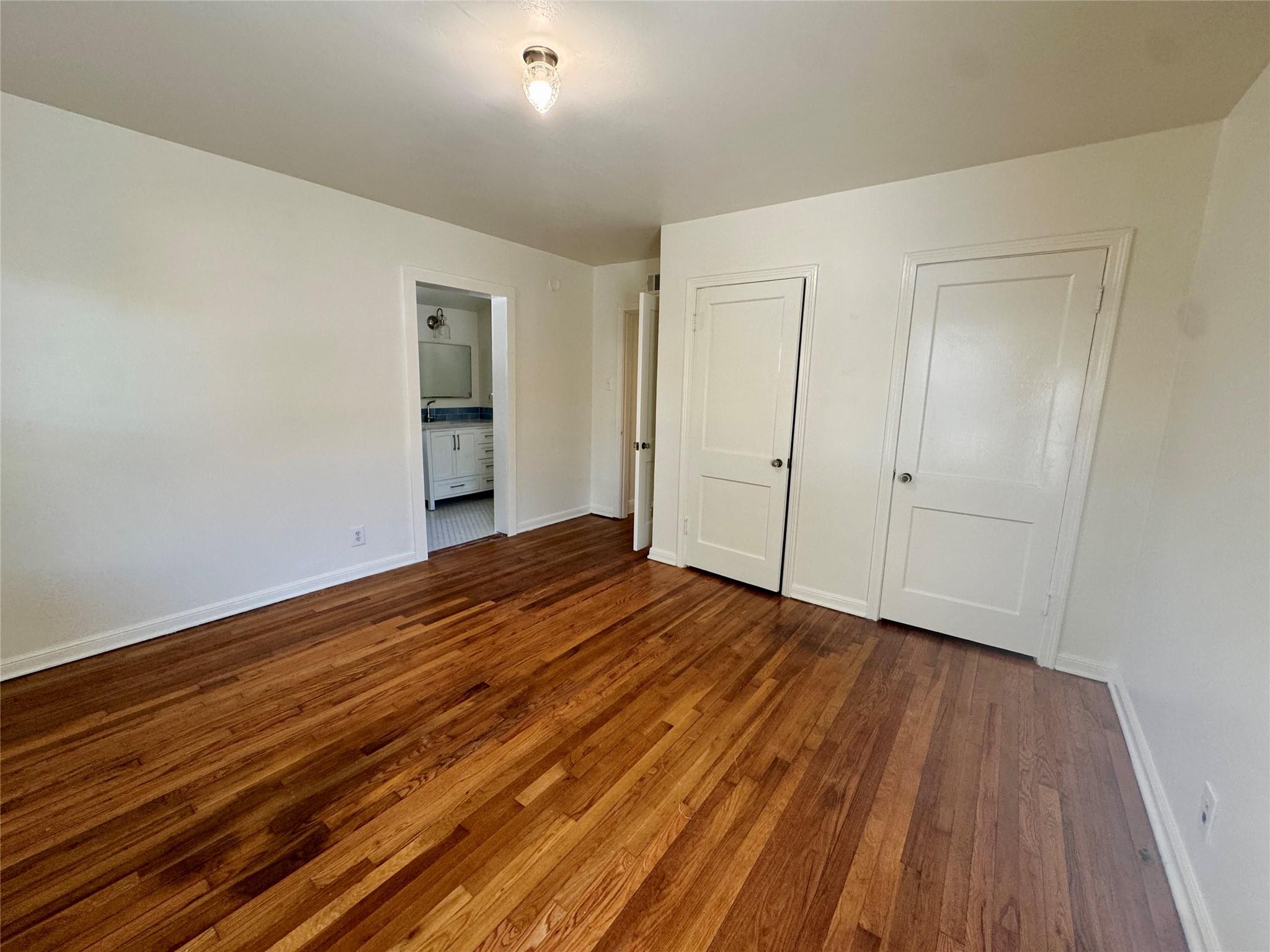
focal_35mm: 14
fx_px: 514
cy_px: 476
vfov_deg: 85.7
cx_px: 635
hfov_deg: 102.1
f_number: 2.2
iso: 200
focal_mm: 2.22
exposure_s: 1/99
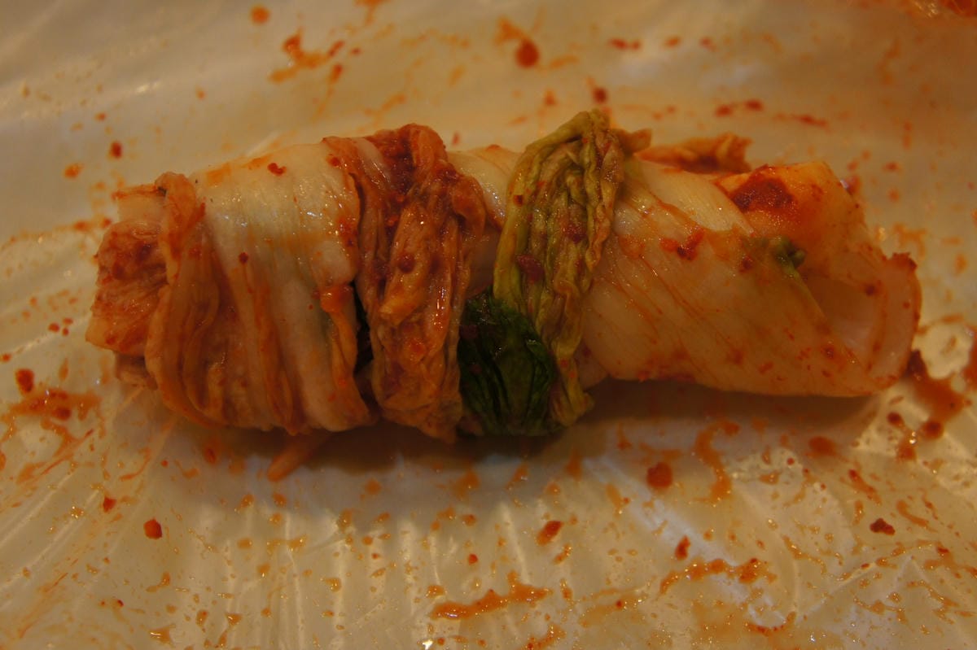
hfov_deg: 33.4
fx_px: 1628
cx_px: 488
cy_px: 325
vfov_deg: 22.6
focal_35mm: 60
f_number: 4.5
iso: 1000
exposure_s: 1/80
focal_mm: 40
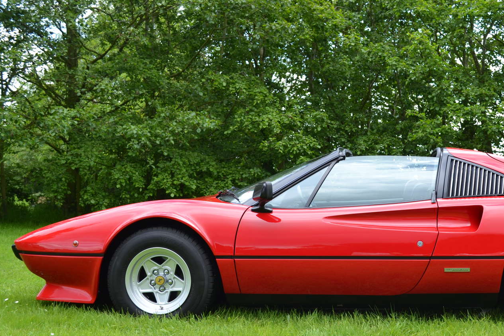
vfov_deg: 25.9
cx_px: 366
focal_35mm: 52
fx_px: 728
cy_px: 216
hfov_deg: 37.4
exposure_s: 1/125
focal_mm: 22
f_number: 5.6
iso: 100
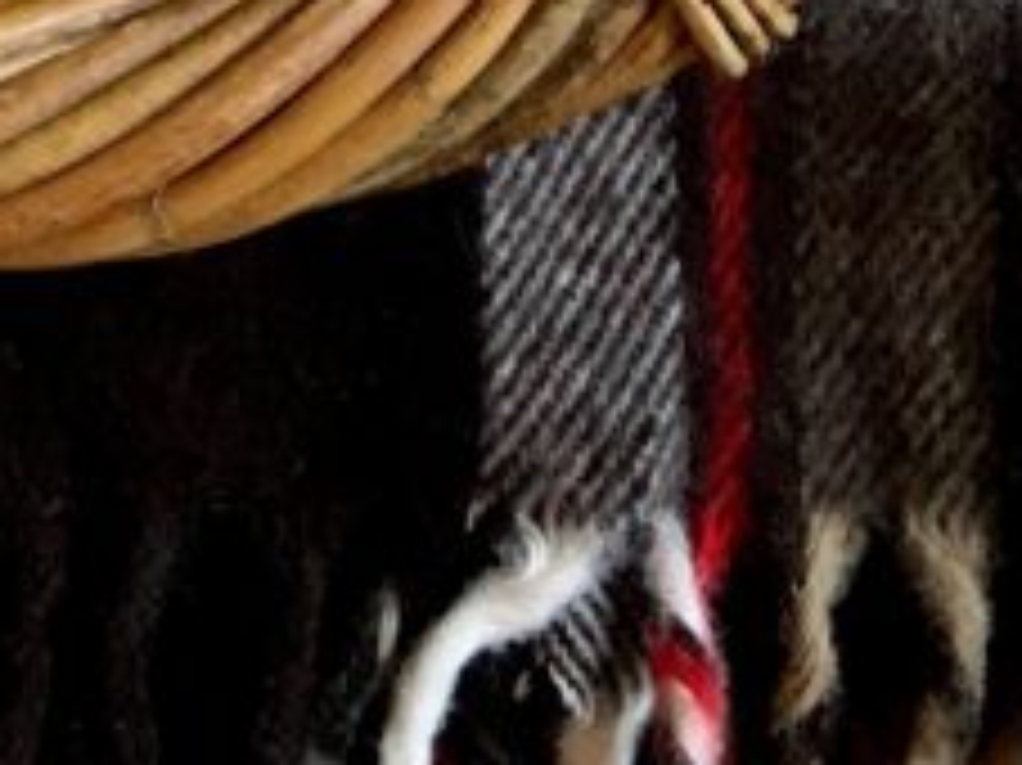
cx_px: -158
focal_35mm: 131
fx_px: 3866
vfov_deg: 9.5
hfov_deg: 14.6
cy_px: -1323
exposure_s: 1/30
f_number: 2.2
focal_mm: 4.15
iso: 64
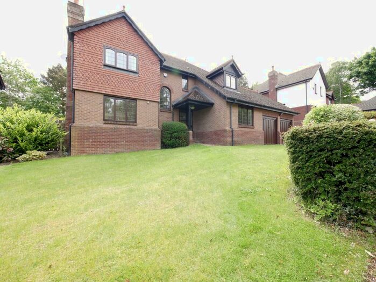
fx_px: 152
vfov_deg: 85.7
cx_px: 188
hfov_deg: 102.0
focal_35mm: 14
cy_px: 141
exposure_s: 1/125
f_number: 4
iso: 200
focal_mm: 7
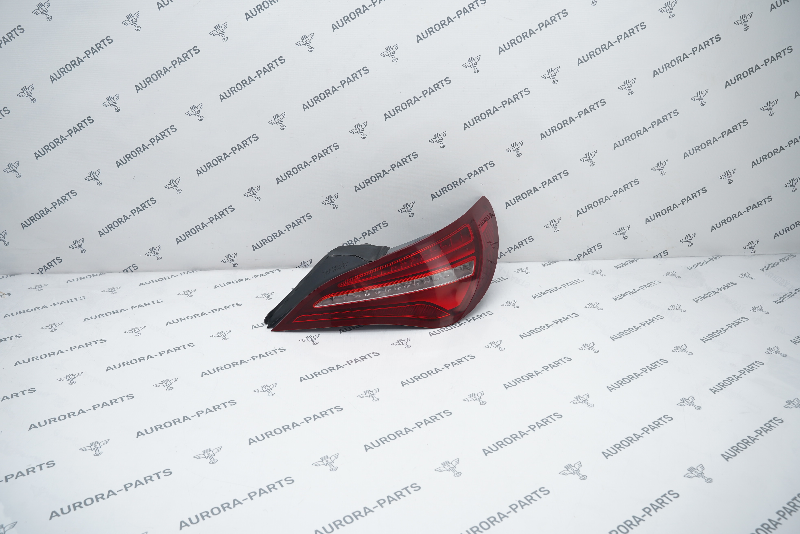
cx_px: 400
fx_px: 622
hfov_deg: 65.5
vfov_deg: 46.4
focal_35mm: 28
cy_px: 267
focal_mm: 28
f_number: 6.3
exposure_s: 1/160
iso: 500
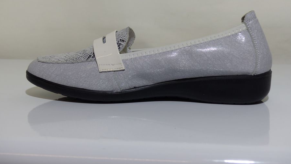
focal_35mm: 69
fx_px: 533
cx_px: 145
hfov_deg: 30.6
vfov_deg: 17.5
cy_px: 59
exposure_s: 1/100
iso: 100
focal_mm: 11.4
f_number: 2.8
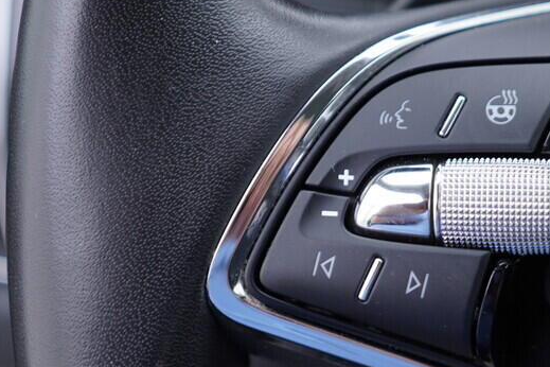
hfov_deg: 28.2
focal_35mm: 71
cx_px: 379
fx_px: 1085
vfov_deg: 19.2
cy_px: 212
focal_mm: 24
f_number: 2.8
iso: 125
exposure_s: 1/40
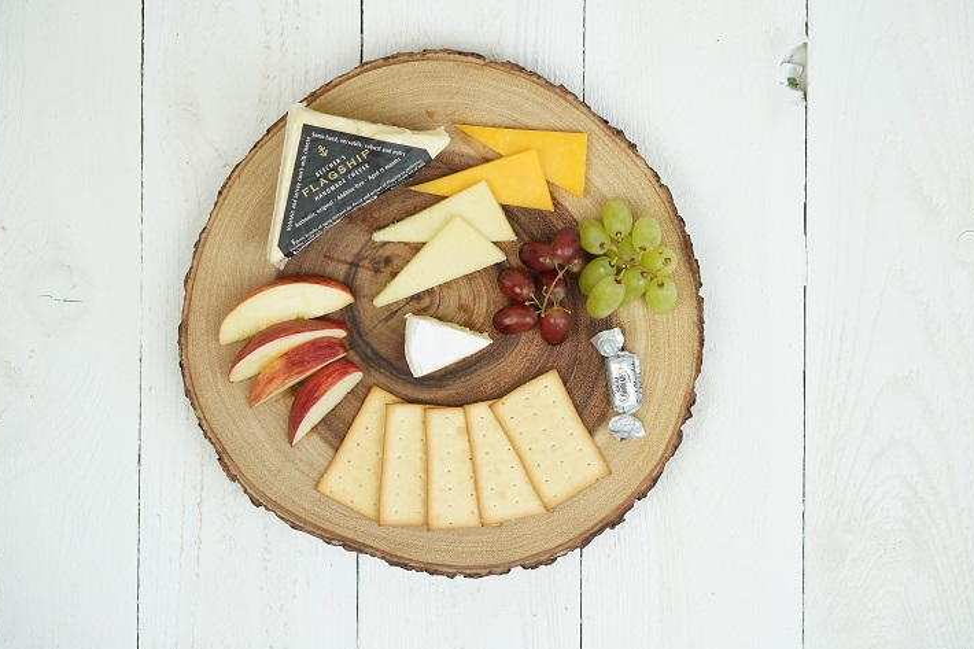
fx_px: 1677
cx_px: 509
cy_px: 300
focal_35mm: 62
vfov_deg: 21.9
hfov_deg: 32.4
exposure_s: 1/800
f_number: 4.5
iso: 2500
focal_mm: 55
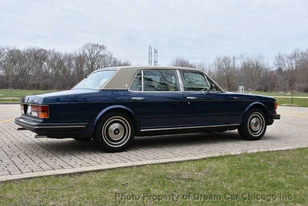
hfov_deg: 47.9
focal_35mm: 40
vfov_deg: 33.1
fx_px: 347
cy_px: 103
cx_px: 154
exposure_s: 1/500
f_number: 8
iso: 280
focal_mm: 27
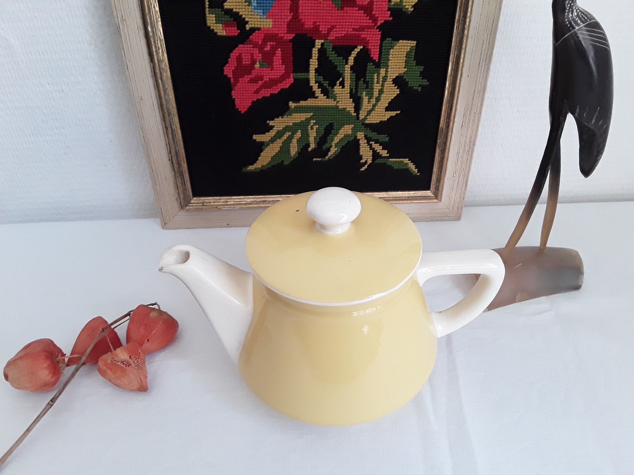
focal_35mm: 27
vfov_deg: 51.4
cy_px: 238
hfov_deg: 65.3
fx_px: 495
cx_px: 317
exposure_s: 1/191
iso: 200
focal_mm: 2.91
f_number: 1.9
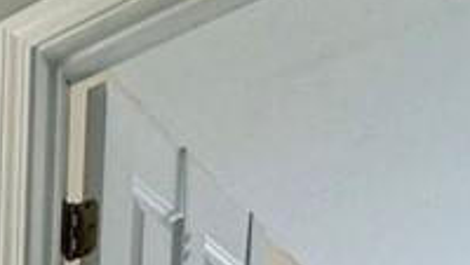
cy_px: 772
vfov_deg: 10.9
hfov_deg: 21.7
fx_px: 973
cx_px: -273
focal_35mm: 78
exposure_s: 1/120
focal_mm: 2.22
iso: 125
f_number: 2.2
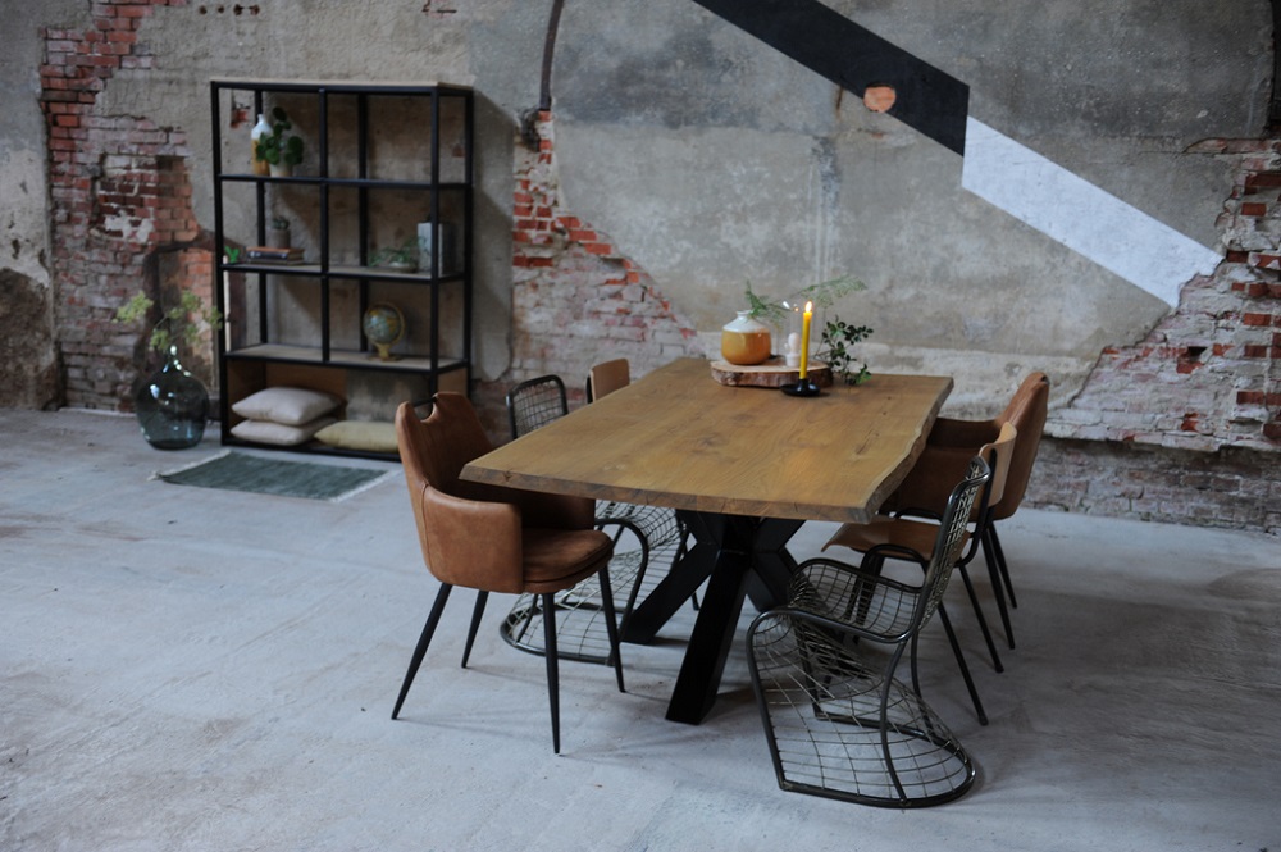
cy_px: 426
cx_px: 640
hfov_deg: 48.5
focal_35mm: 40
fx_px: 1422
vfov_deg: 33.3
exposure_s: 1/30
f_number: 2.8
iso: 400
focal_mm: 40
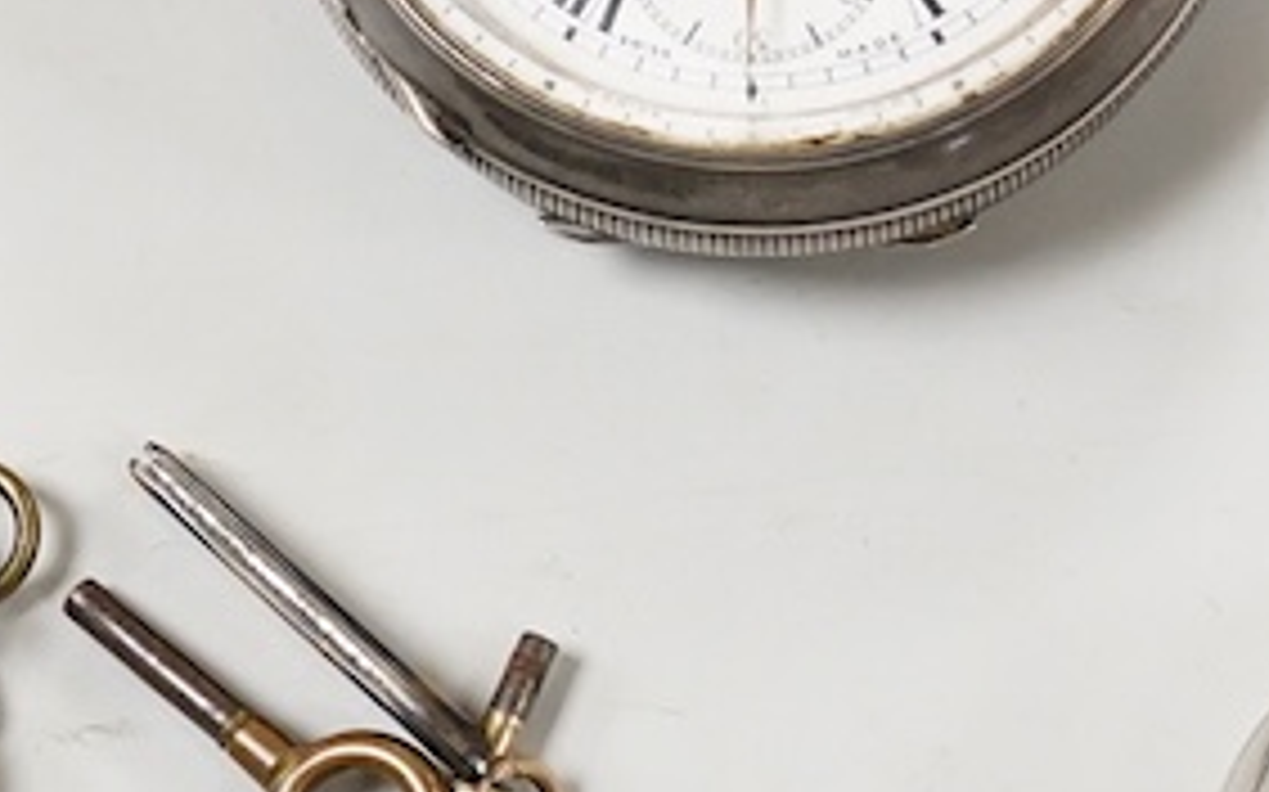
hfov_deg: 11.4
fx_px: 6326
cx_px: 1060
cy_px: 148
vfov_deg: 7.2
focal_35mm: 183
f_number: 3.5
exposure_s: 1/400
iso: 2500
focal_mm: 30
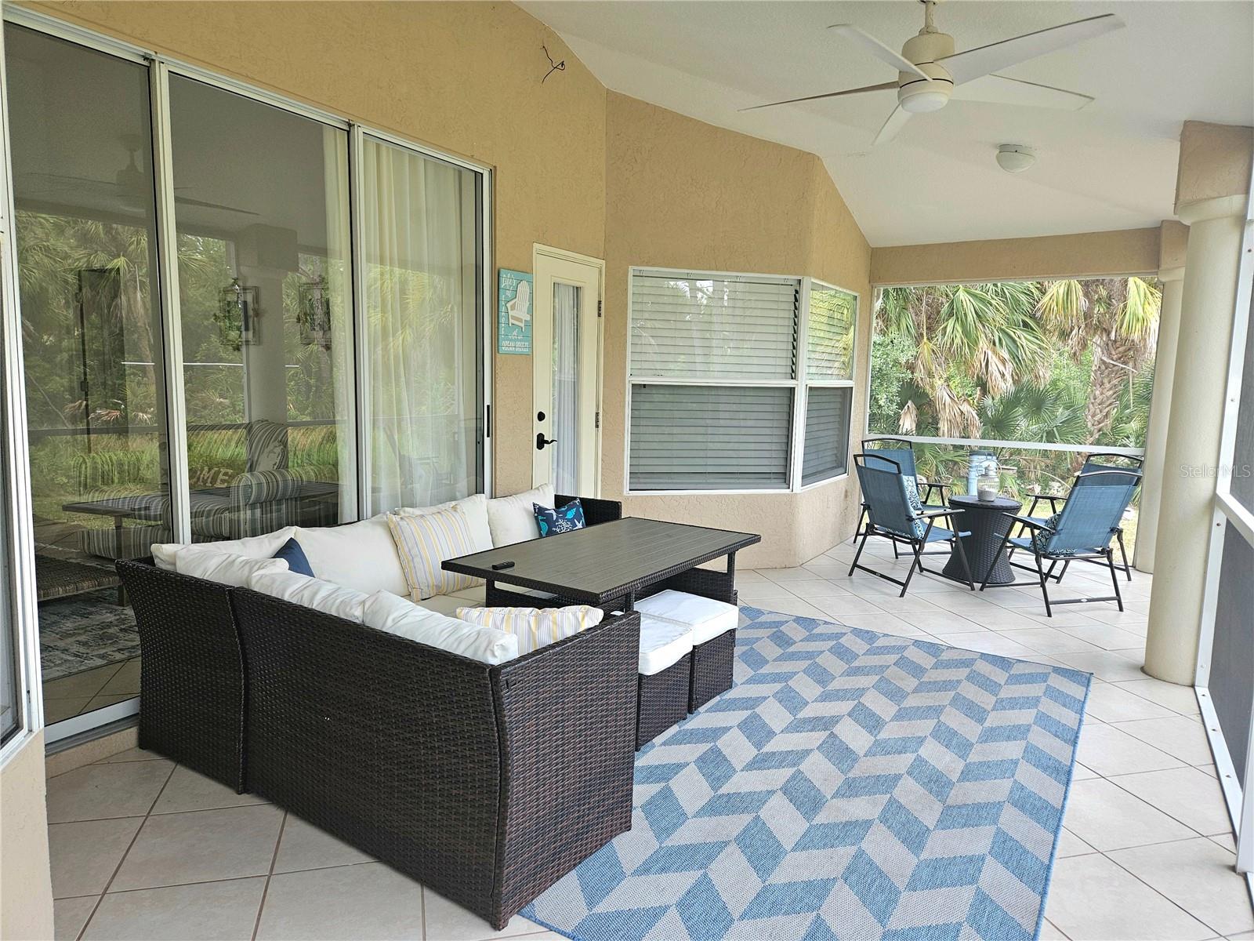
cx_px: 627
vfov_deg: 58.9
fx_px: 833
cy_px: 470
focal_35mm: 23
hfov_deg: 73.9
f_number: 1.8
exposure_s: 1/208
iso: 80
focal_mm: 5.4
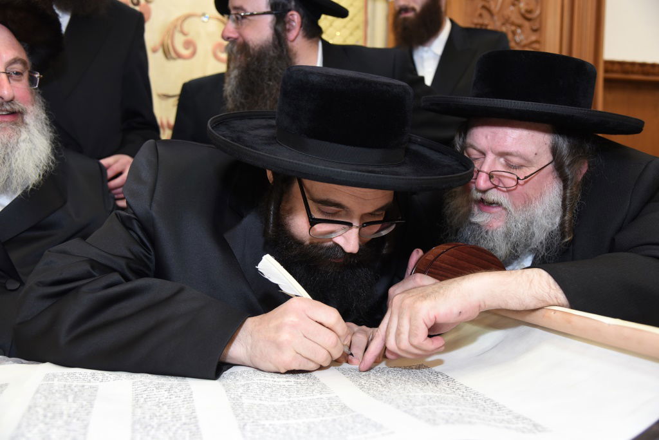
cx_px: 330
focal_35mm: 38
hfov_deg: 50.7
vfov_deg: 35.1
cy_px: 220
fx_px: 696
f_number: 4.5
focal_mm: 38
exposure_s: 1/125
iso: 1000
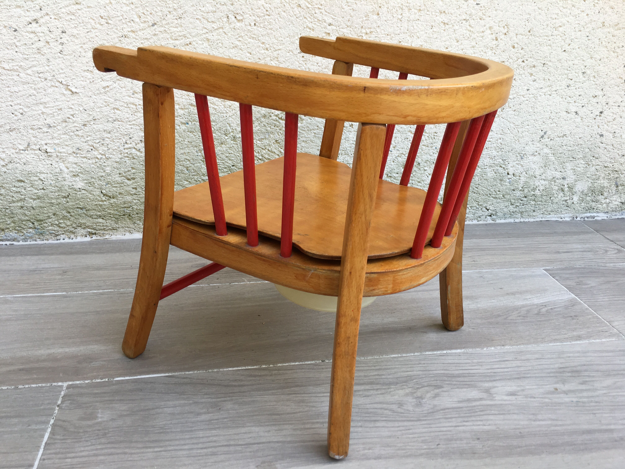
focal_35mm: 29
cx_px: 312
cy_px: 234
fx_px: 524
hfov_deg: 61.7
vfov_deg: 48.2
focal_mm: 4.15
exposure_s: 1/100
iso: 25
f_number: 2.2
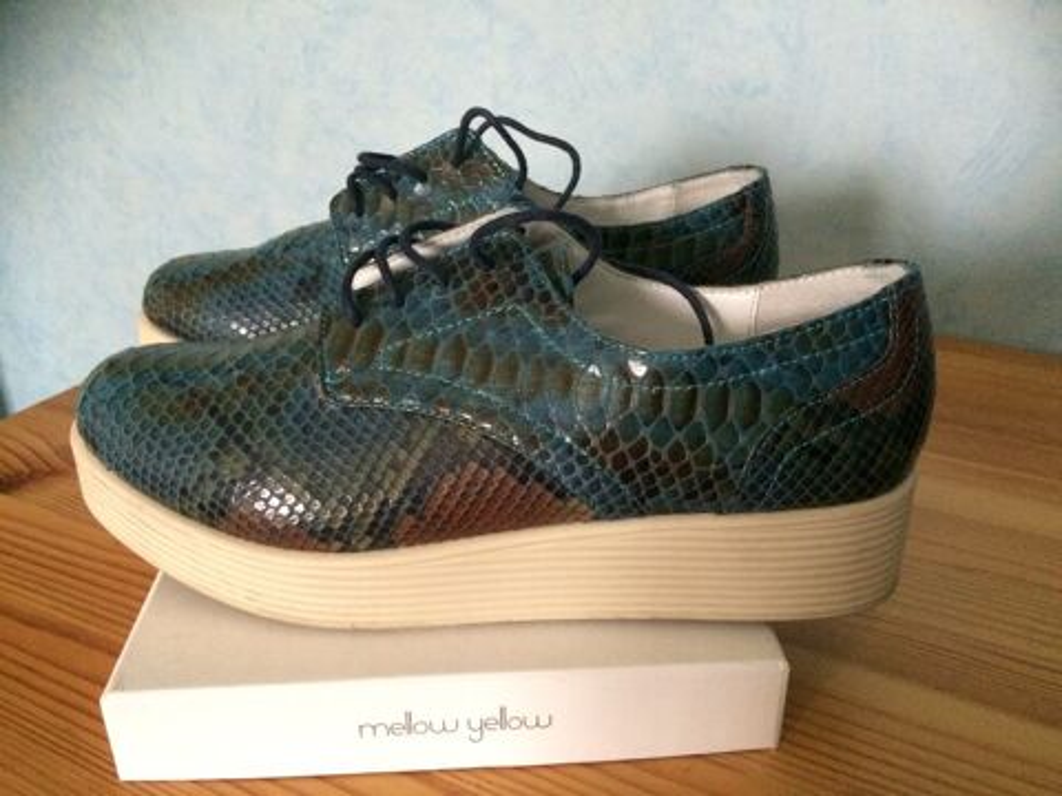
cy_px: 398
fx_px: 890
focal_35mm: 29
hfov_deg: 61.7
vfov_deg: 48.2
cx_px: 531
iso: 500
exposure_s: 1/17
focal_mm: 4.15
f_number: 2.2
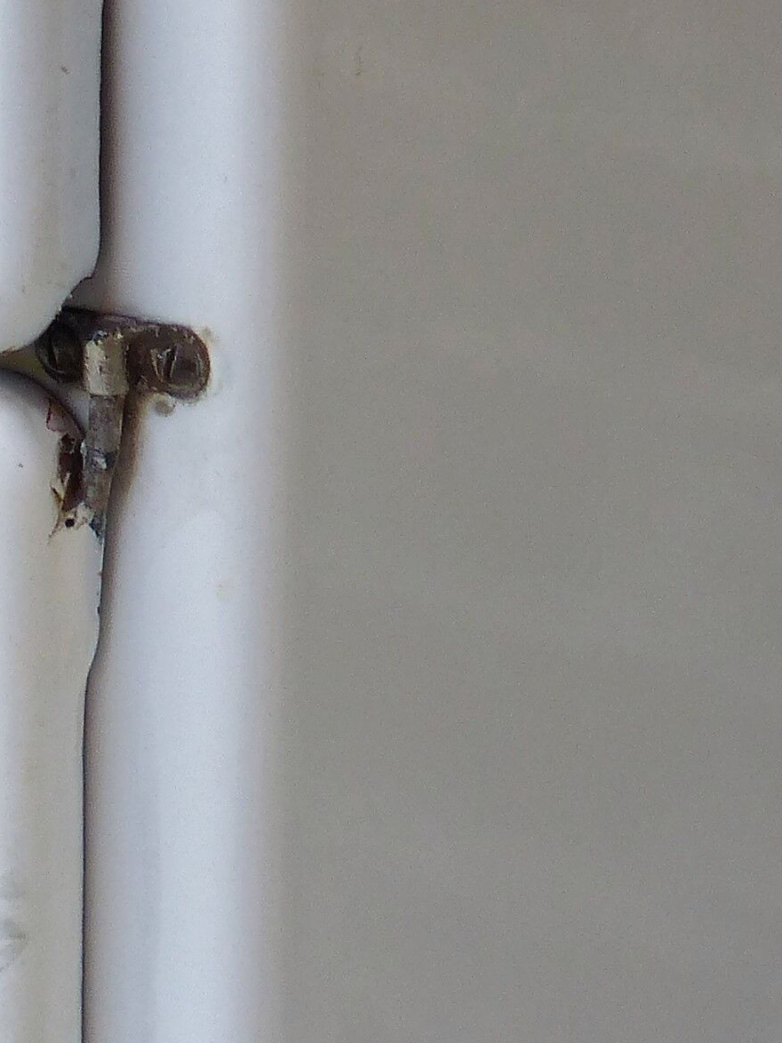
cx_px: 438
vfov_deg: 11.7
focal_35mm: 167
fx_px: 5032
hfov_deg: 8.9
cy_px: 1056
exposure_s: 1/125
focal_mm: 8.4
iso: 100
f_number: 4
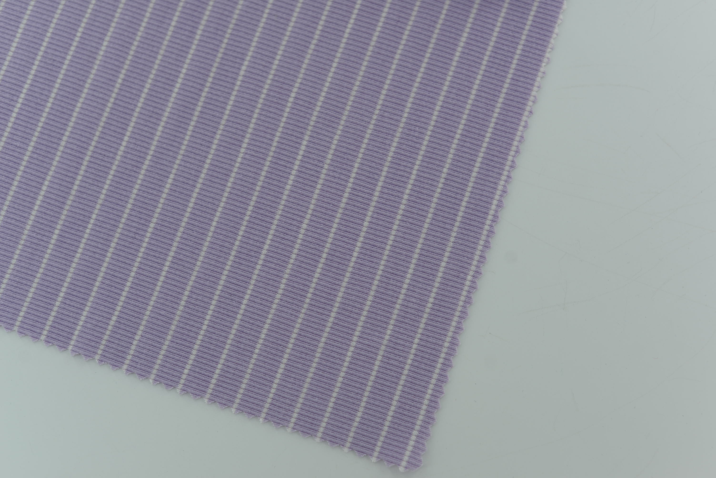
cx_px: 358
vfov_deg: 27.0
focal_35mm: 50
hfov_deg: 39.6
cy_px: 239
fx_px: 995
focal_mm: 50
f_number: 3.5
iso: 100
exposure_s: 1/250
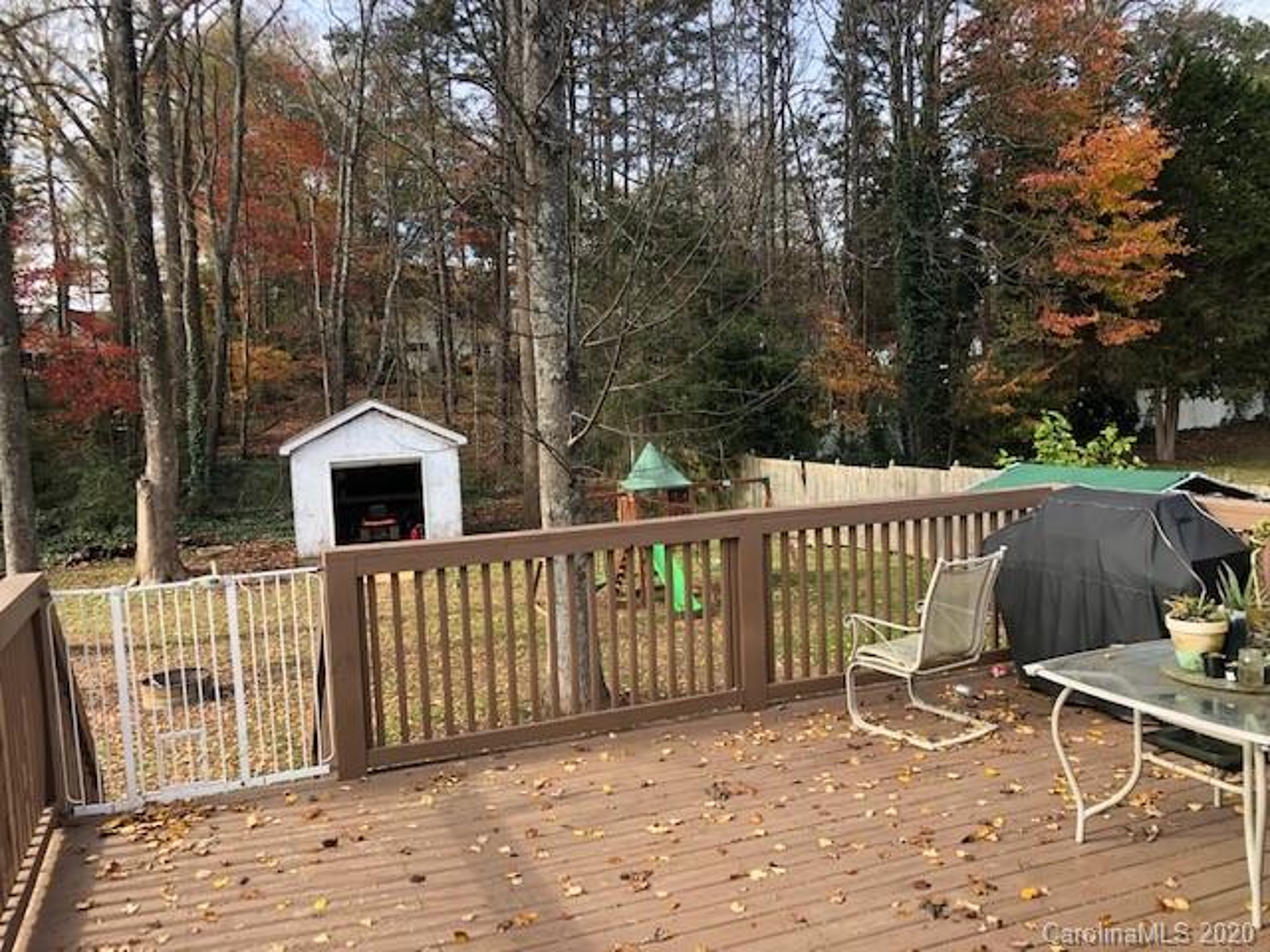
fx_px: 1027
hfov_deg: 63.4
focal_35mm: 28
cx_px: 635
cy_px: 476
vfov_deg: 49.7
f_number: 1.8
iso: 20
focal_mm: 3.99
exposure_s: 1/279
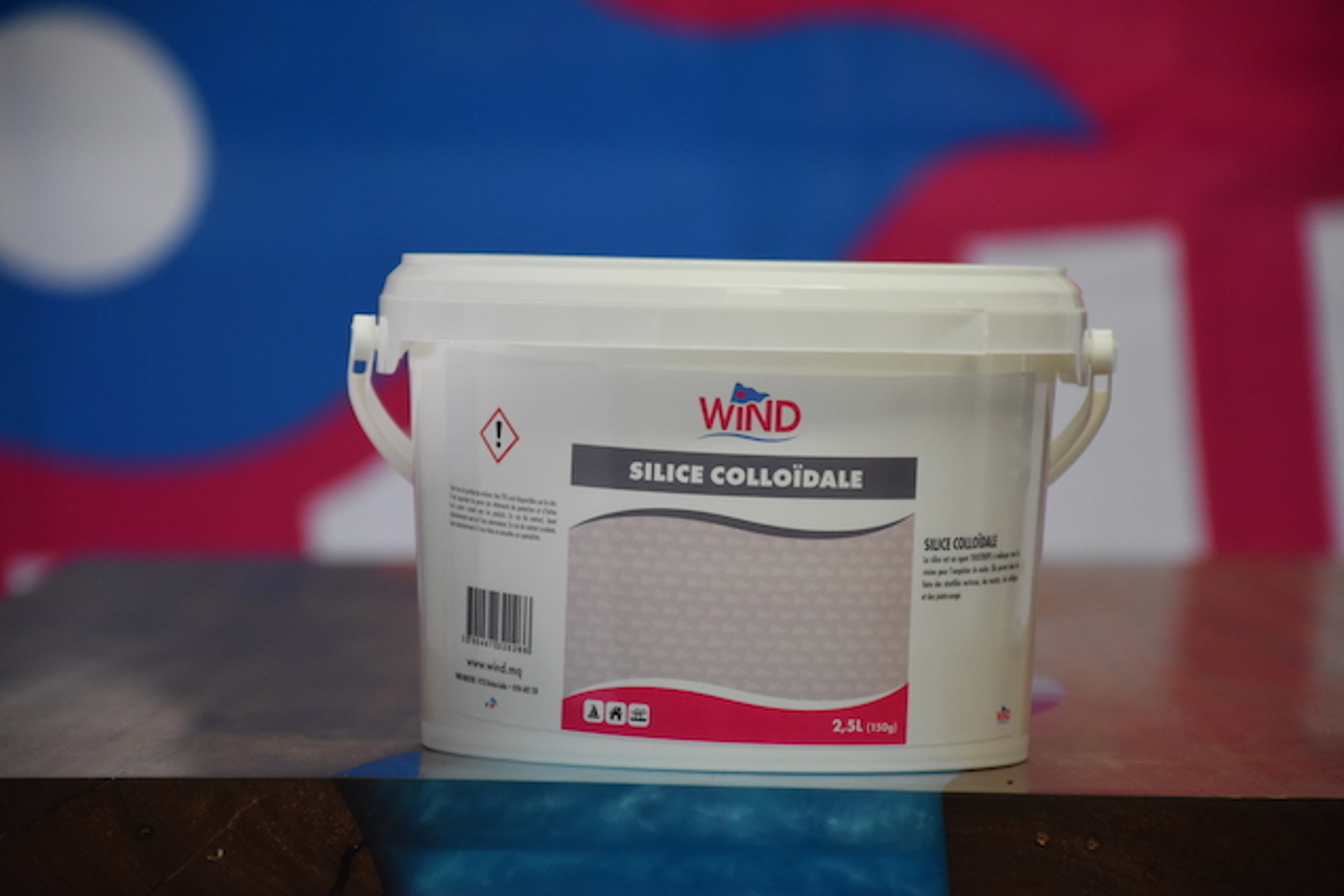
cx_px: 673
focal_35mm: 211
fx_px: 7879
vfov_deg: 6.5
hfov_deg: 9.8
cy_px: 448
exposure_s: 1/125
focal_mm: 140
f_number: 5.6
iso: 1600
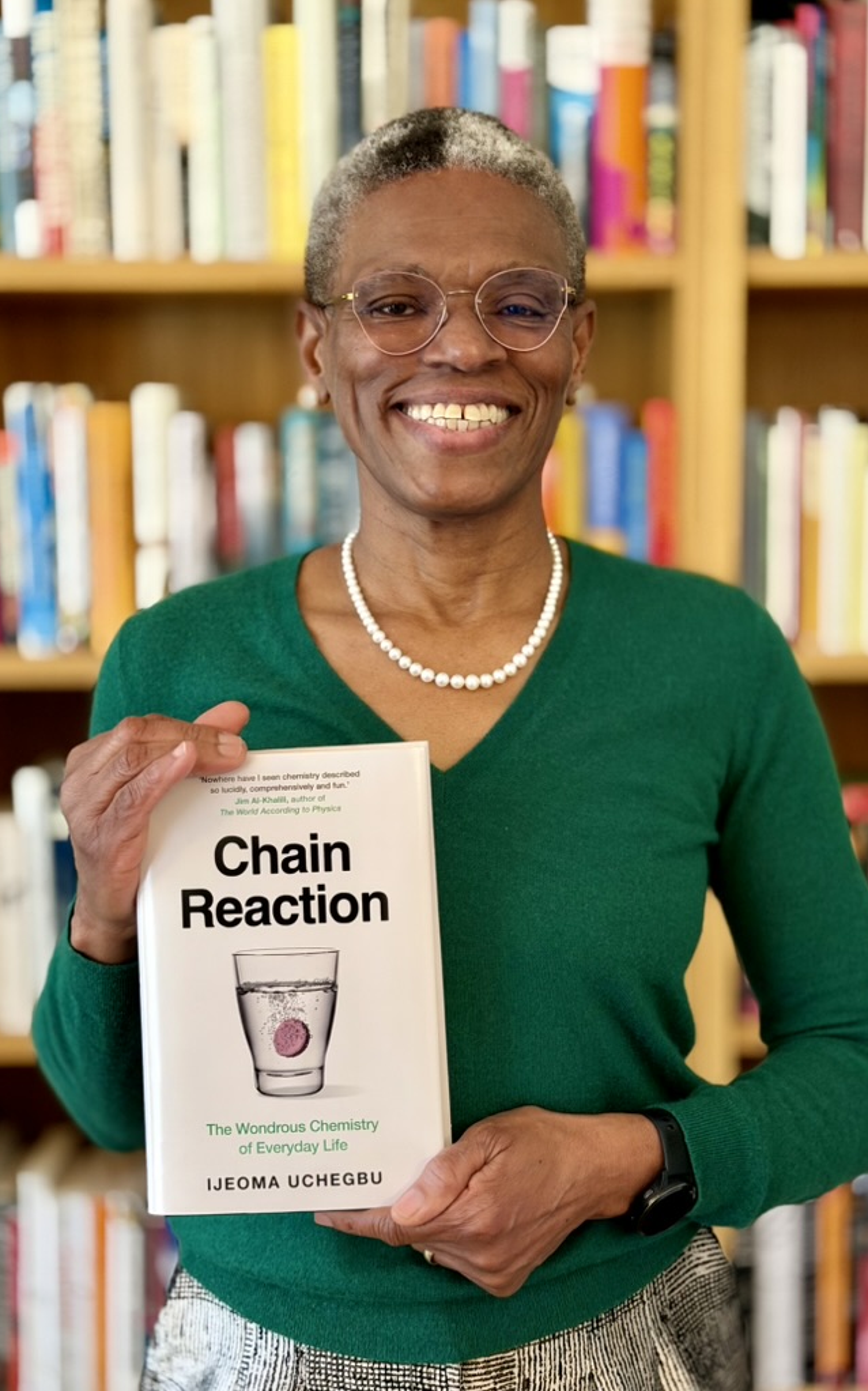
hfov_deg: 25.3
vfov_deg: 39.6
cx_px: 468
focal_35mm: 51
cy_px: 696
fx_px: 1932
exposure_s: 1/33
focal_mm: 6.76
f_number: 1.78
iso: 400
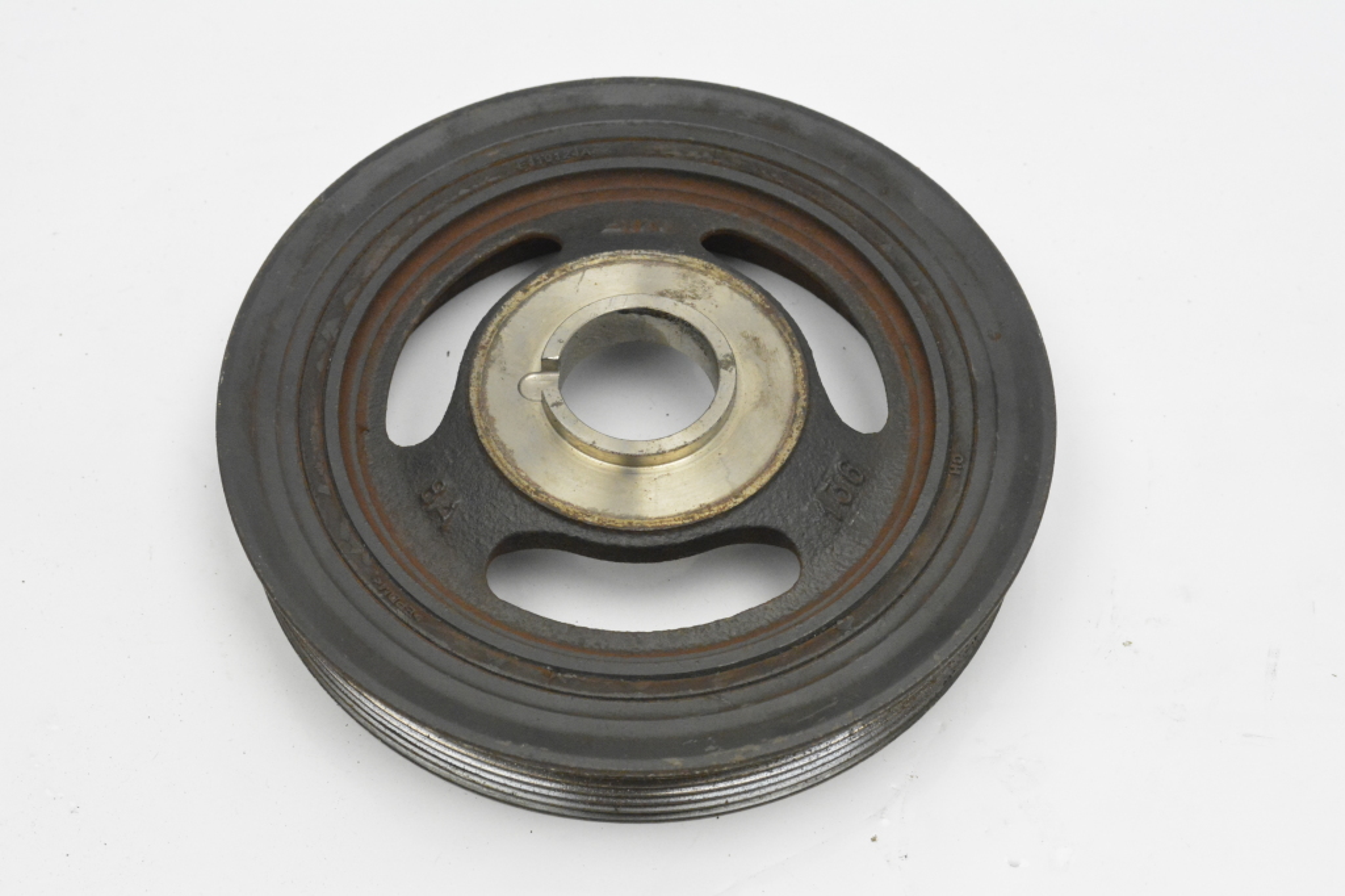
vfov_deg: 20.6
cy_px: 448
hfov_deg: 30.5
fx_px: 2465
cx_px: 672
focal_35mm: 66
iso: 6400
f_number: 10
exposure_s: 1/400
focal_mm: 44
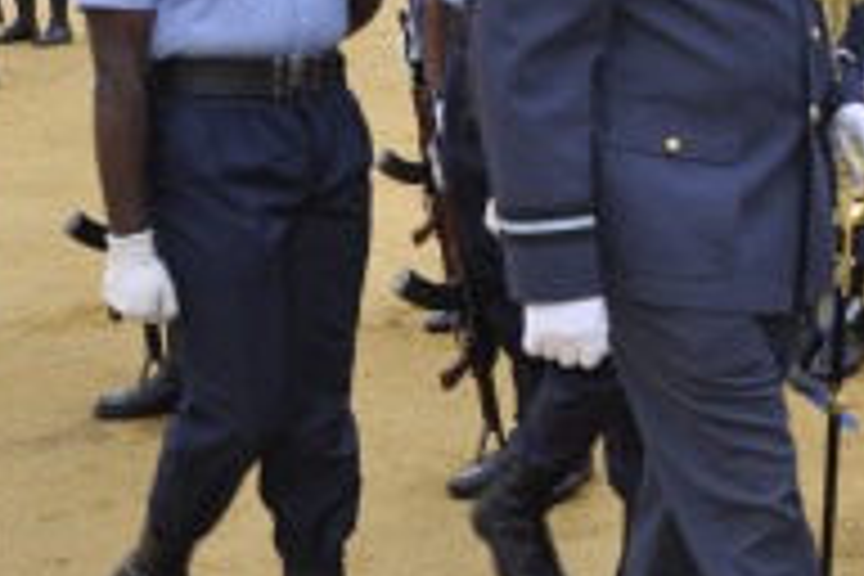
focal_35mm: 103
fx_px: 2472
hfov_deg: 18.6
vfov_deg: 13.1
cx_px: 1076
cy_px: -22
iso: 200
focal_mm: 22
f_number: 5.6
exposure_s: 1/80
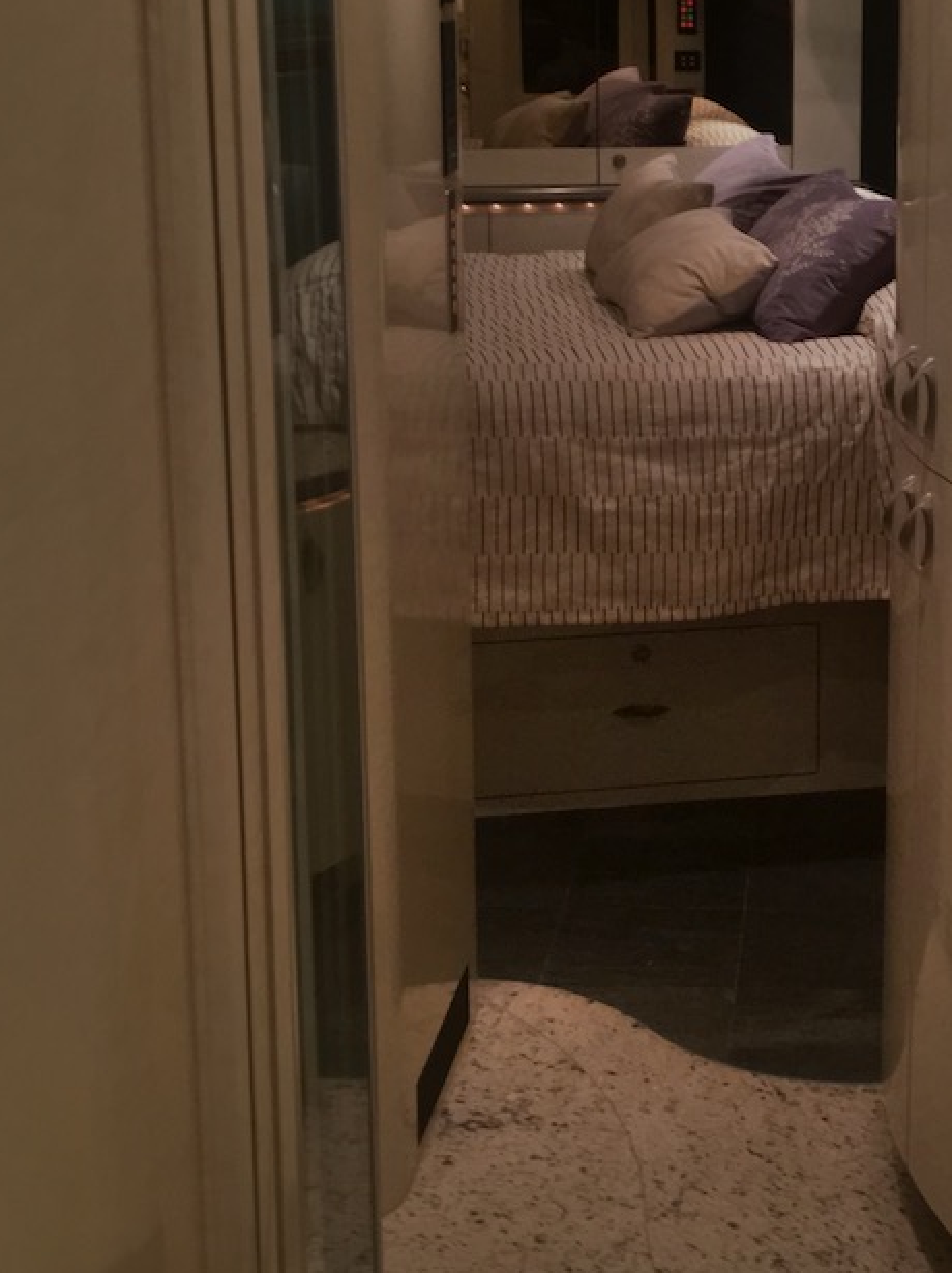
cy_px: 481
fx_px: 2314
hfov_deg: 22.7
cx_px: 844
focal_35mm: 63
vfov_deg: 30.6
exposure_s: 1/30
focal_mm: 4.15
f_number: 2.2
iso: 80
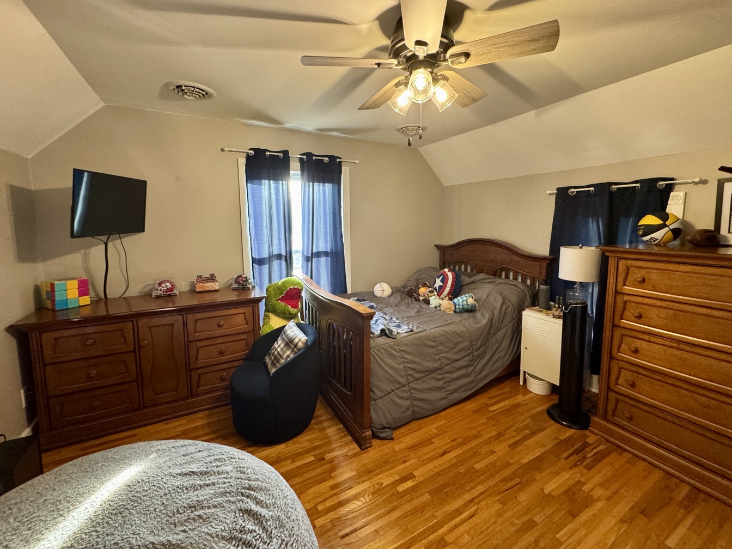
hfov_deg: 98.2
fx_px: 317
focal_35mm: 15
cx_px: 366
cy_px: 255
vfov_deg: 81.6
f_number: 2.2
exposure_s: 1/60
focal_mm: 2.22
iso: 400
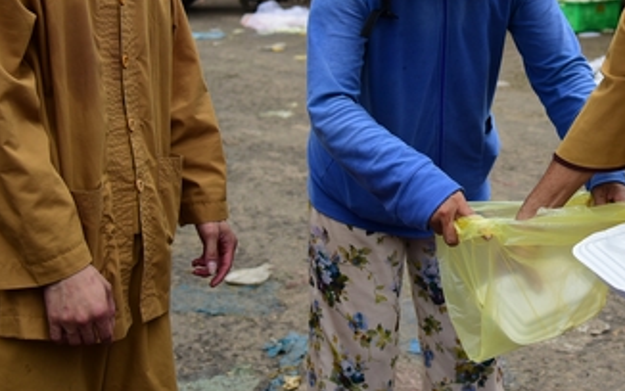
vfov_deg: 19.6
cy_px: 34
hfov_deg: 30.4
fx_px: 1108
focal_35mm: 65
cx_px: 539
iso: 320
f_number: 4
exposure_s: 1/1600
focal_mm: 32
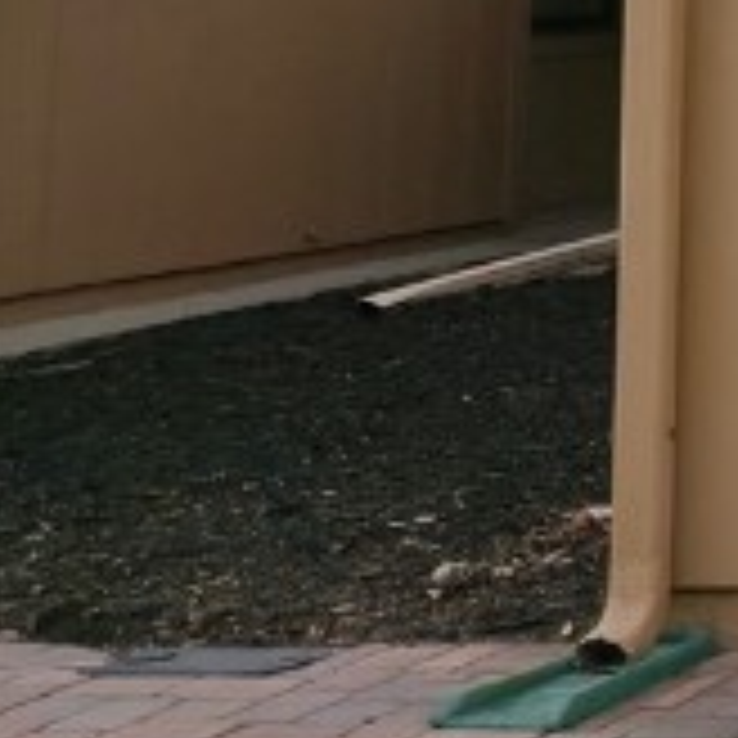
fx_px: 3063
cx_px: 2295
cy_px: -328
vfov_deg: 13.1
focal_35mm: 127
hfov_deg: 9.9
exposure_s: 1/120
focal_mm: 5.4
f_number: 1.8
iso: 50
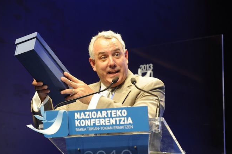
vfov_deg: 12.7
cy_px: 84
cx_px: 119
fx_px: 696
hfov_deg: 18.9
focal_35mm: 108
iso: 2000
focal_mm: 98
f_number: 3.5
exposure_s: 1/125
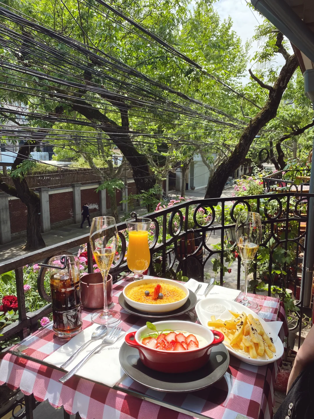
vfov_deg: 67.3
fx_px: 314
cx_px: 157
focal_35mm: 26
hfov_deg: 53.1
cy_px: 210
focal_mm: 4.25
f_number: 1.8
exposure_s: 1/982
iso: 32
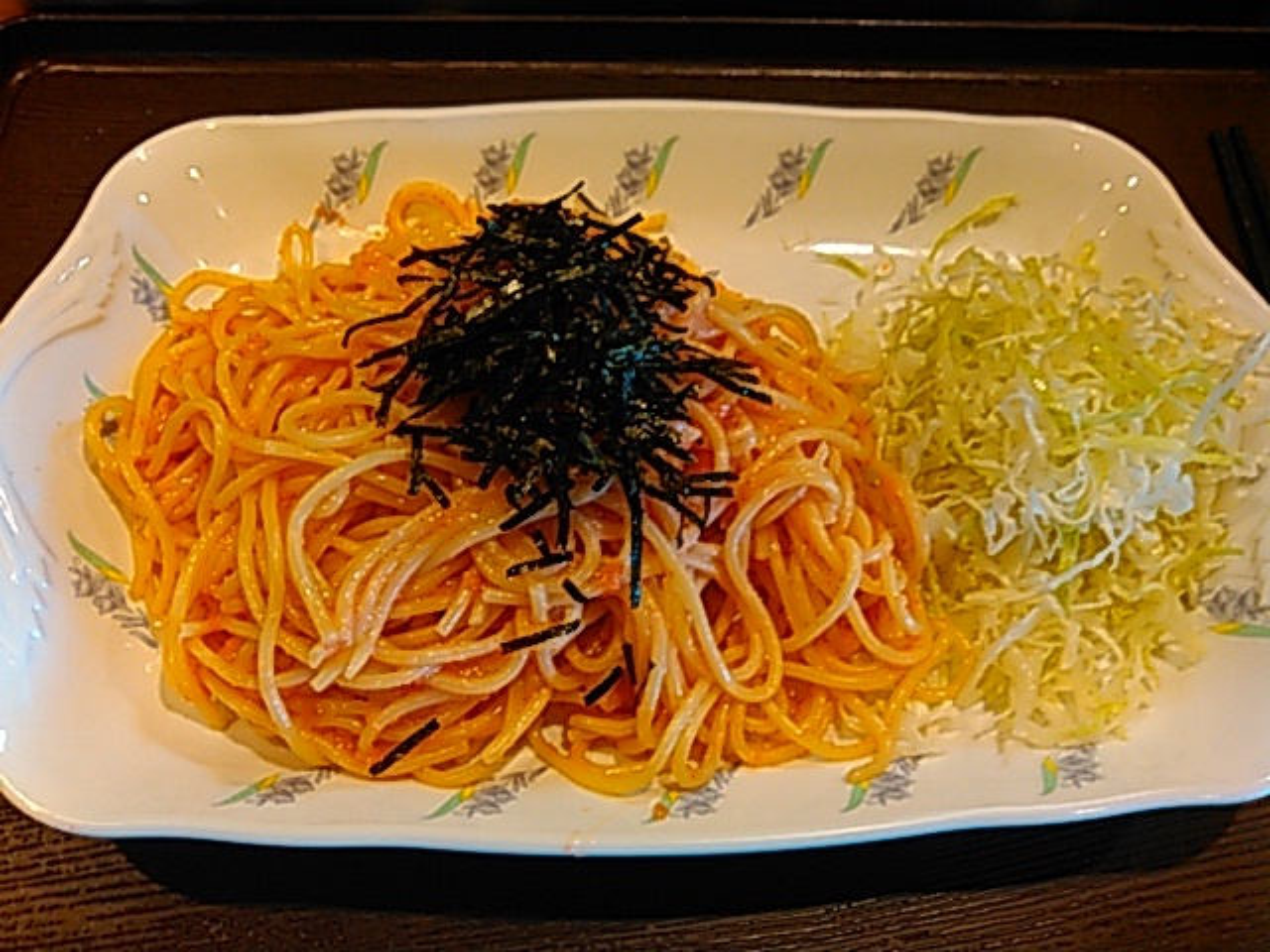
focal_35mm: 30
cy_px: 476
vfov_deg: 46.8
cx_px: 635
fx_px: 1101
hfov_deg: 60.0
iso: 200
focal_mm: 4
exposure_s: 1/15.1
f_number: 2.4
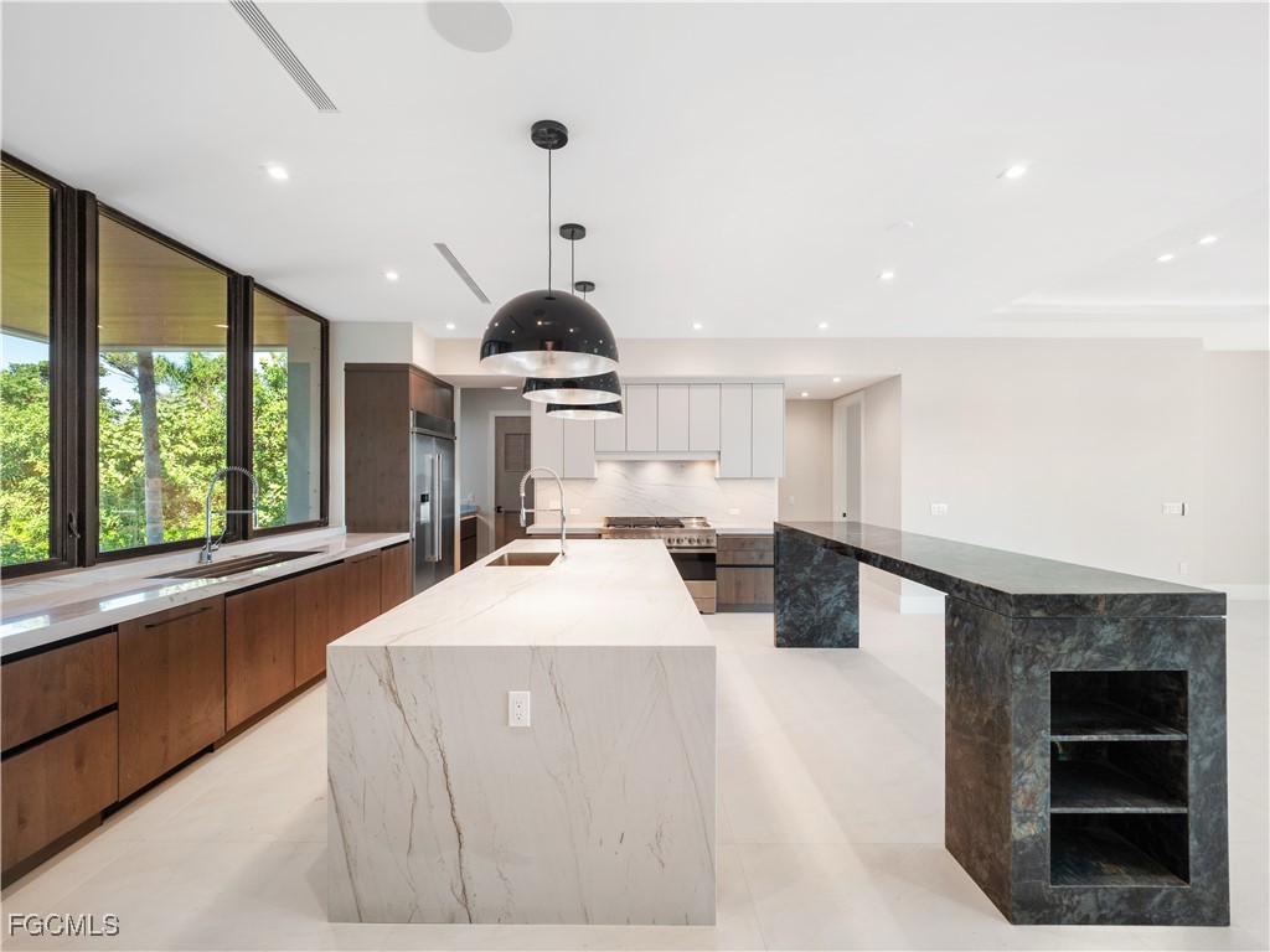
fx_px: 514
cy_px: 476
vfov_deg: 85.7
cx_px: 635
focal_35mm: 14
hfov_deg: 102.1
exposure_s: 1/10
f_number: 7.1
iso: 200
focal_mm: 7
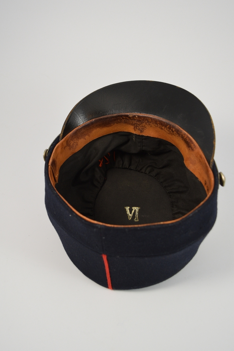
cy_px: 158
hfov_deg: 32.6
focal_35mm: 41
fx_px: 400
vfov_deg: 47.3
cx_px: 110
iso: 200
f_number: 4.5
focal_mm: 22
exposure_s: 1/40
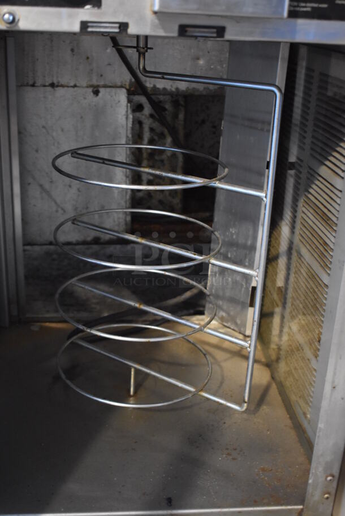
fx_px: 624
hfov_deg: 30.9
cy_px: 258
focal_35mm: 44
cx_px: 172
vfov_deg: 44.9
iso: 3200
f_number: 4.2
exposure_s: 1/20
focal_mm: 29
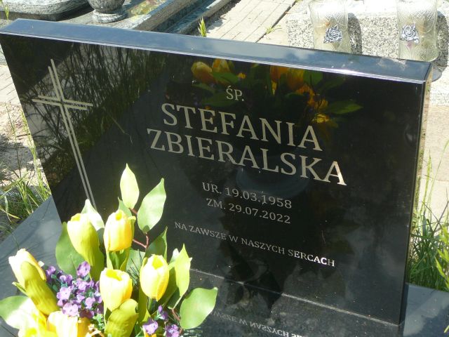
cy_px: 168
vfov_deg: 29.7
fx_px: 636
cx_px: 224
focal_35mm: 49
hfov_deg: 38.9
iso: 80
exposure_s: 1/320
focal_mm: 7.3
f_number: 3.4
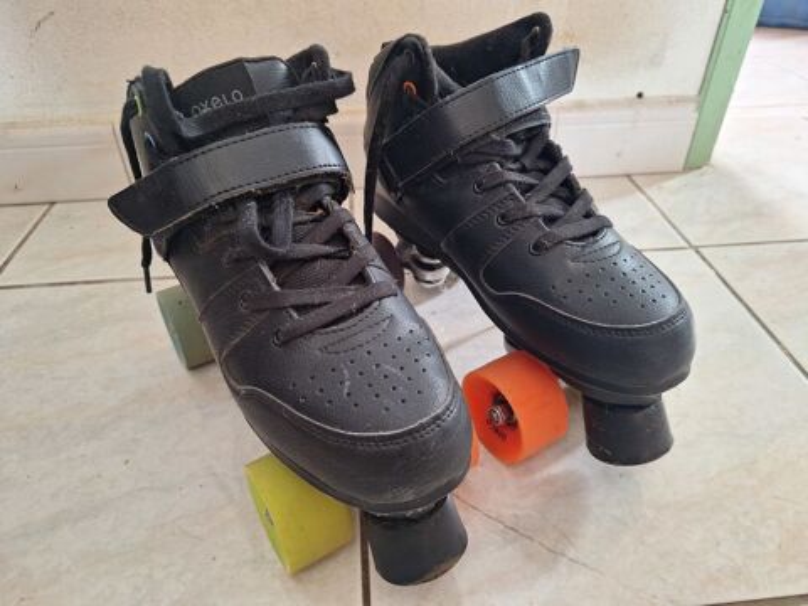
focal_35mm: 23
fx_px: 537
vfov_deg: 58.9
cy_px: 303
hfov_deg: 73.9
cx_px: 404
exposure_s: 1/50
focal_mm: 5.54
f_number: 1.8
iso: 250
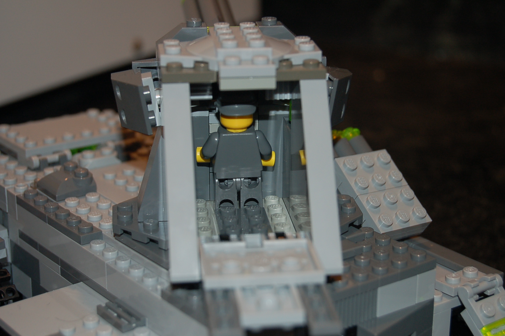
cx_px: 252
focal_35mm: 82
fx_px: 1156
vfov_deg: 16.5
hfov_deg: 24.6
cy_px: 168
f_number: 5.6
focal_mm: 55
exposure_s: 1/60
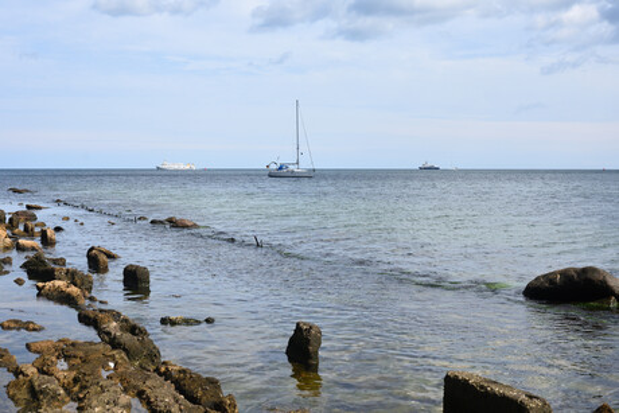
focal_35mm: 52
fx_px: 903
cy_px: 206
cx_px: 310
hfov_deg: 37.8
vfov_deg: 25.8
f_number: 8
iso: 100
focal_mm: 35
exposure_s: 1/320
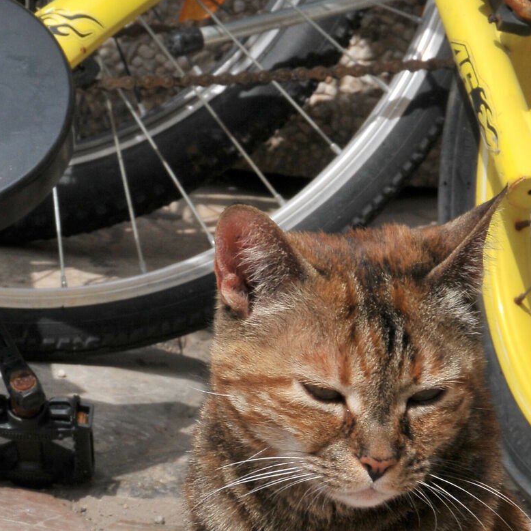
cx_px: 387
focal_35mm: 322
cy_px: 668
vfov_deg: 5.4
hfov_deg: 5.4
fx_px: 5588
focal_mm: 82
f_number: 20
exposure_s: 1/250
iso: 200
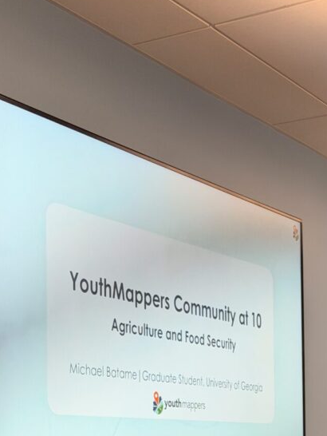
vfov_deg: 21.3
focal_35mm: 90
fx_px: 1133
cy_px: 398
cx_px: 304
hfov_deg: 16.2
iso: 200
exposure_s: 1/120
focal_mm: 6.76
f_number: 1.78
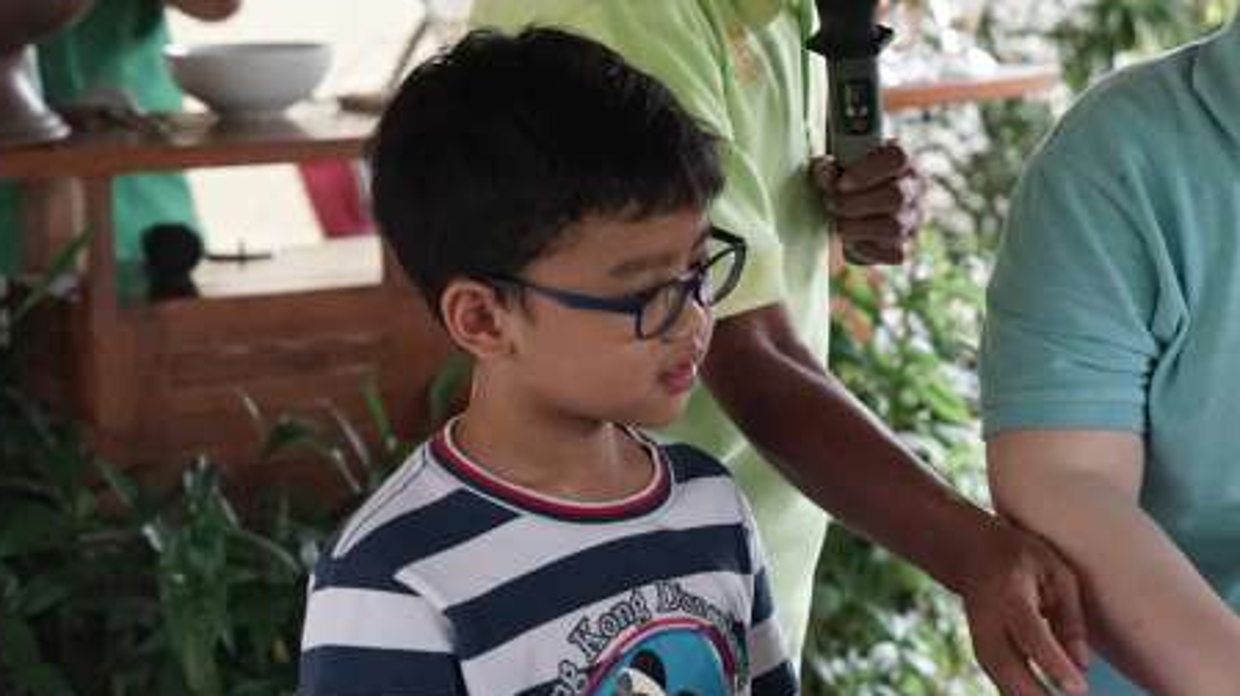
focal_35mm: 127
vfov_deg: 9.5
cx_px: 1066
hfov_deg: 16.7
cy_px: 206
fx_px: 4174
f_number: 4
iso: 5000
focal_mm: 68
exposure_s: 1/160
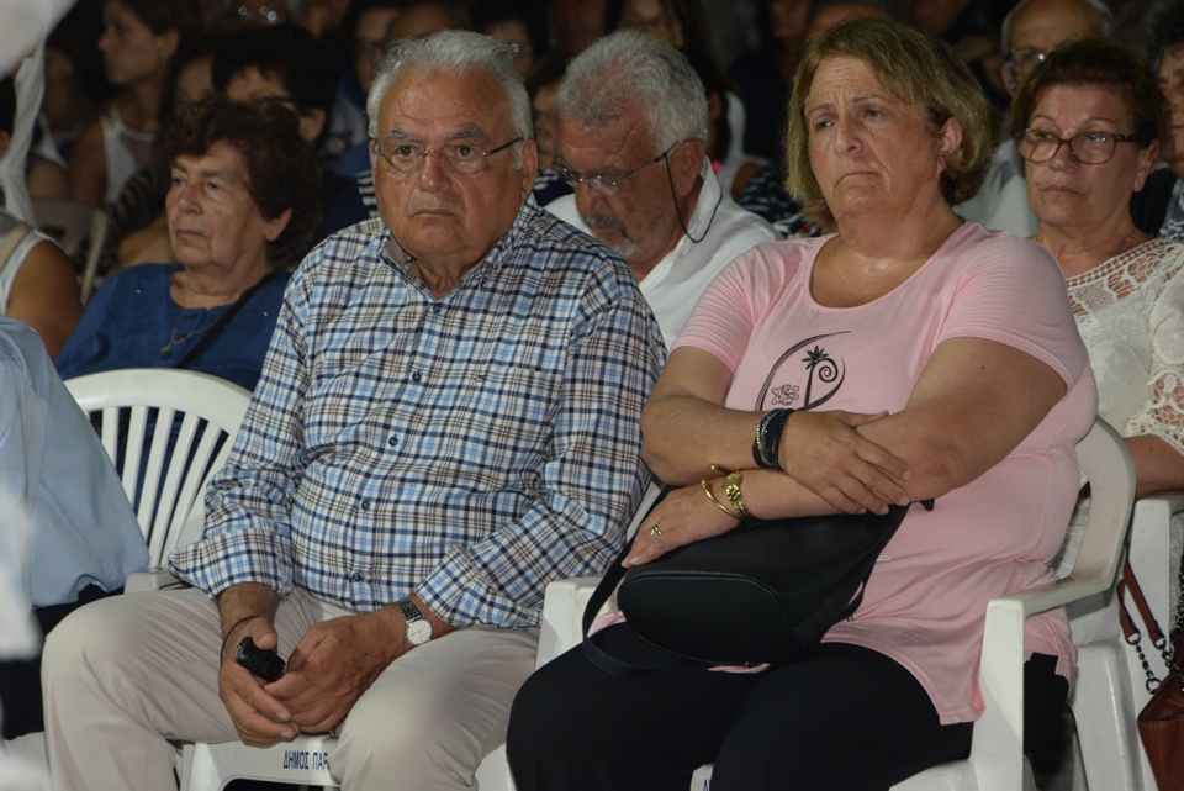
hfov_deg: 11.4
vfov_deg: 7.6
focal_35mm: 180
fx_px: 5922
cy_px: 396
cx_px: 592
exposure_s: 1/50
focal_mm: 180
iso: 1000
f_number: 7.1
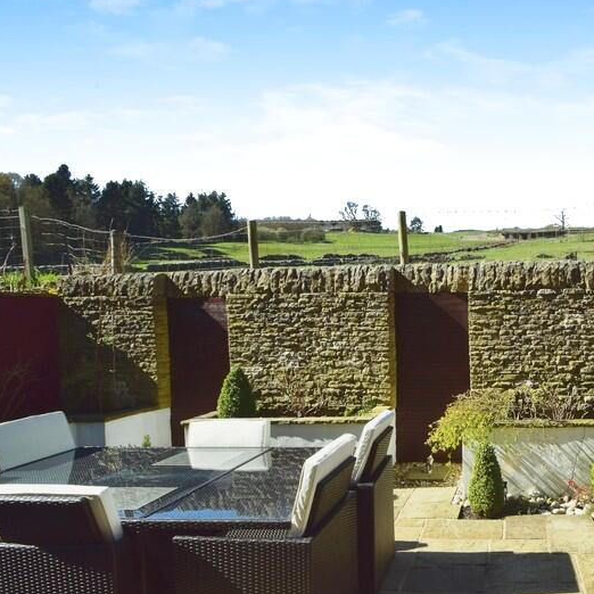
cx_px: 522
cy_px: 341
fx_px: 485
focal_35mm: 25
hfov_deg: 55.5
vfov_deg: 62.6
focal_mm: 10
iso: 400
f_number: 11
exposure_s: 1/400
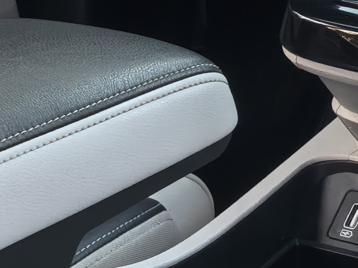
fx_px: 2657
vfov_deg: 5.6
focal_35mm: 257
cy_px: -355
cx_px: 329
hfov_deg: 7.7
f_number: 4
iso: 250
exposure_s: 1/100
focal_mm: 6.98
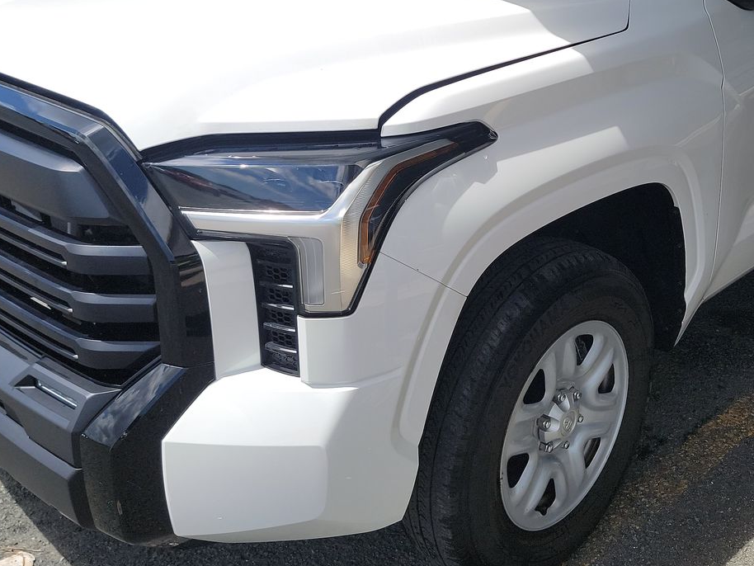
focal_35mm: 42
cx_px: 516
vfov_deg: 33.4
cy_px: 117
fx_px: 915
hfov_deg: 44.0
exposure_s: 1/852
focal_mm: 6.7
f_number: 1.8
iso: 50
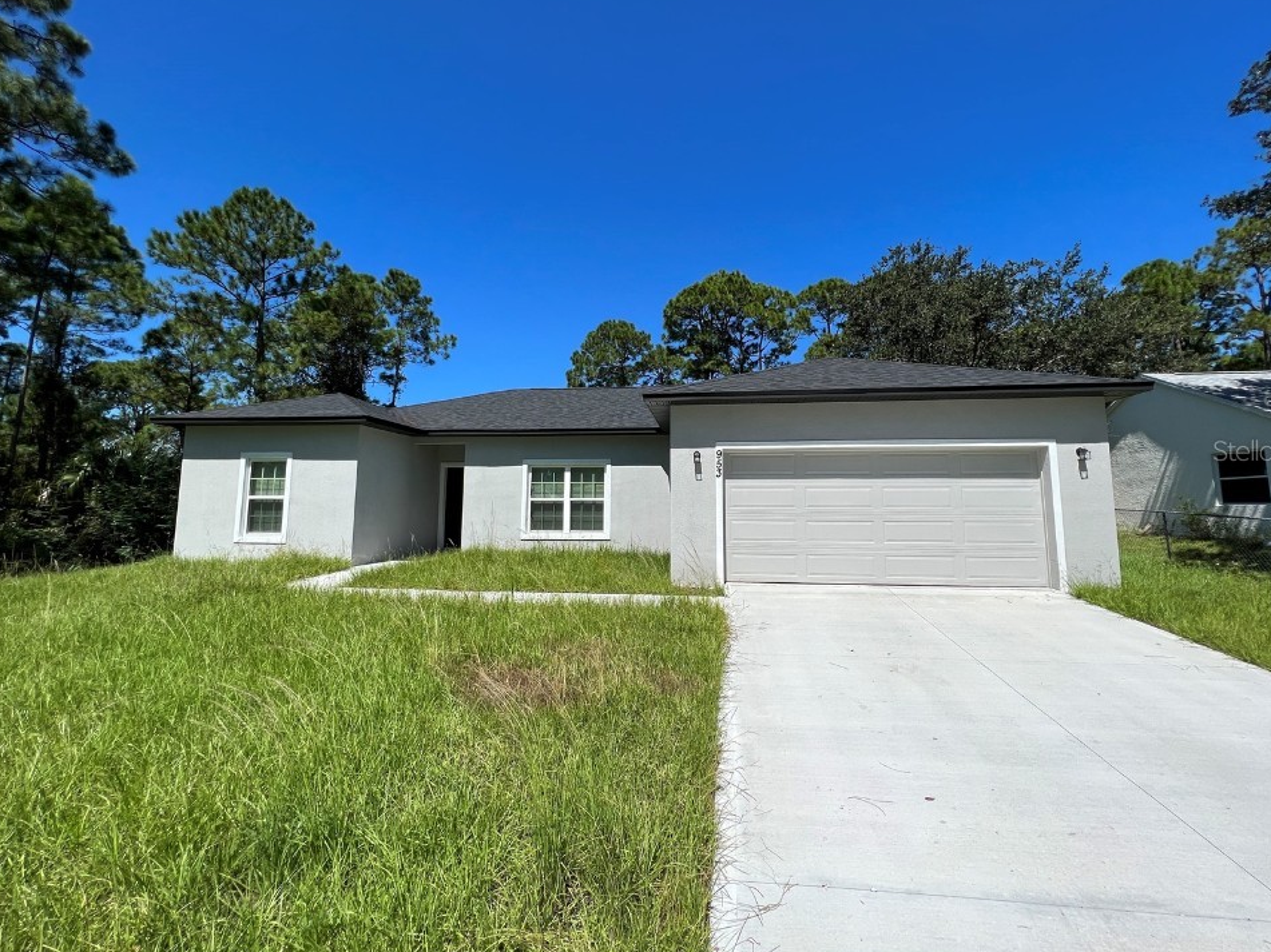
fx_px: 514
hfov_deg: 102.0
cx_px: 655
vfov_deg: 85.6
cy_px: 450
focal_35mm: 14
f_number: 1.8
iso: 32
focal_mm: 1.57
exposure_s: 1/2481
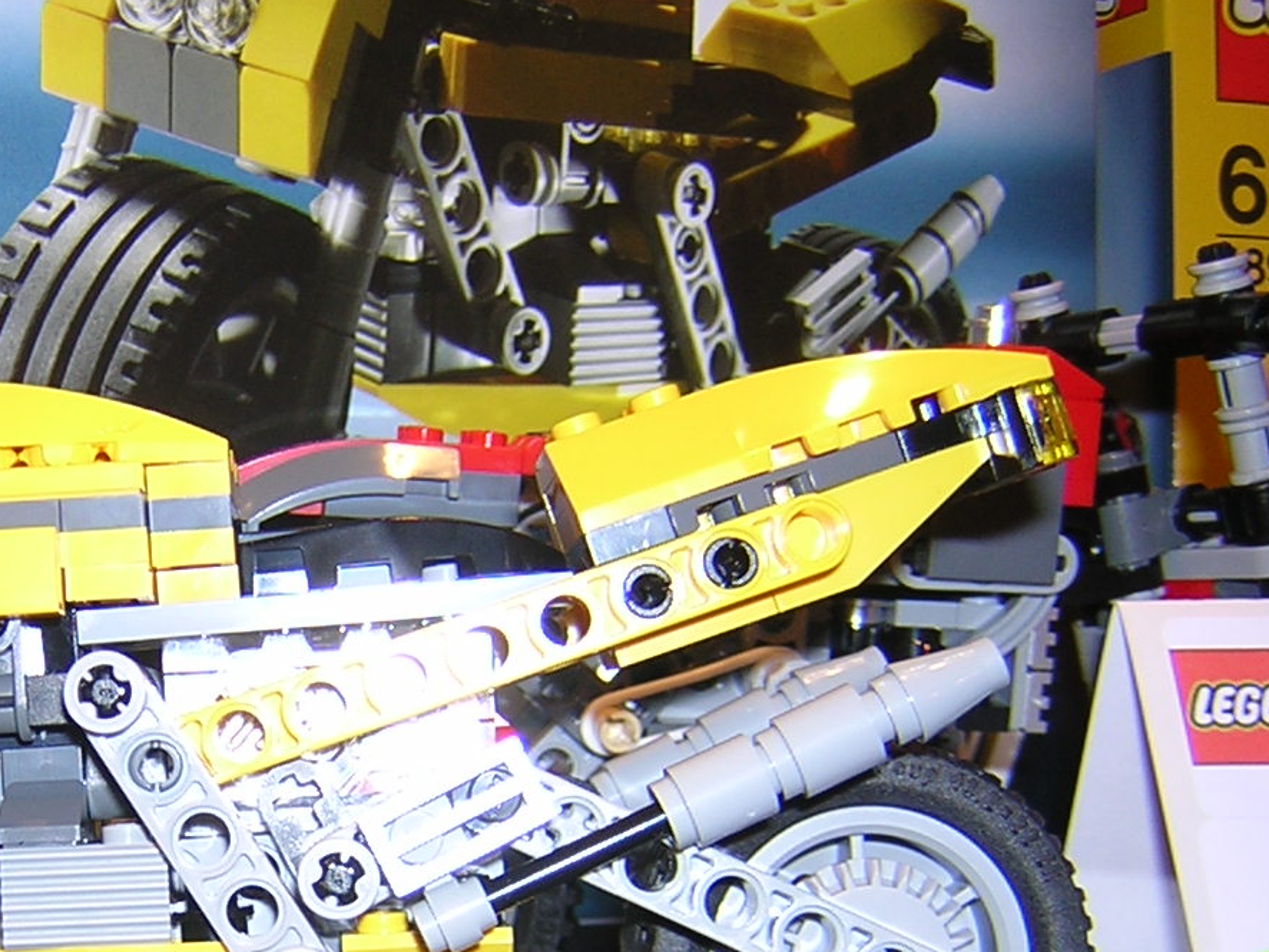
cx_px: 175
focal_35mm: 65
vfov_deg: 22.3
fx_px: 2384
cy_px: 782
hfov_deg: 28.9
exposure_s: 1/60.1
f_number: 2.6
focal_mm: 4.7
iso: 100
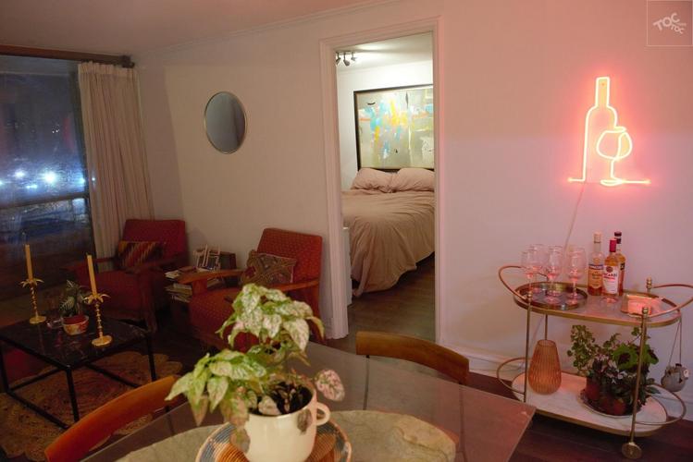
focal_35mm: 24
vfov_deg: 53.2
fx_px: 462
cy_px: 231
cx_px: 346
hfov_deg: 73.7
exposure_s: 1/80
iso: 4000
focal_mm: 24
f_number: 4.5
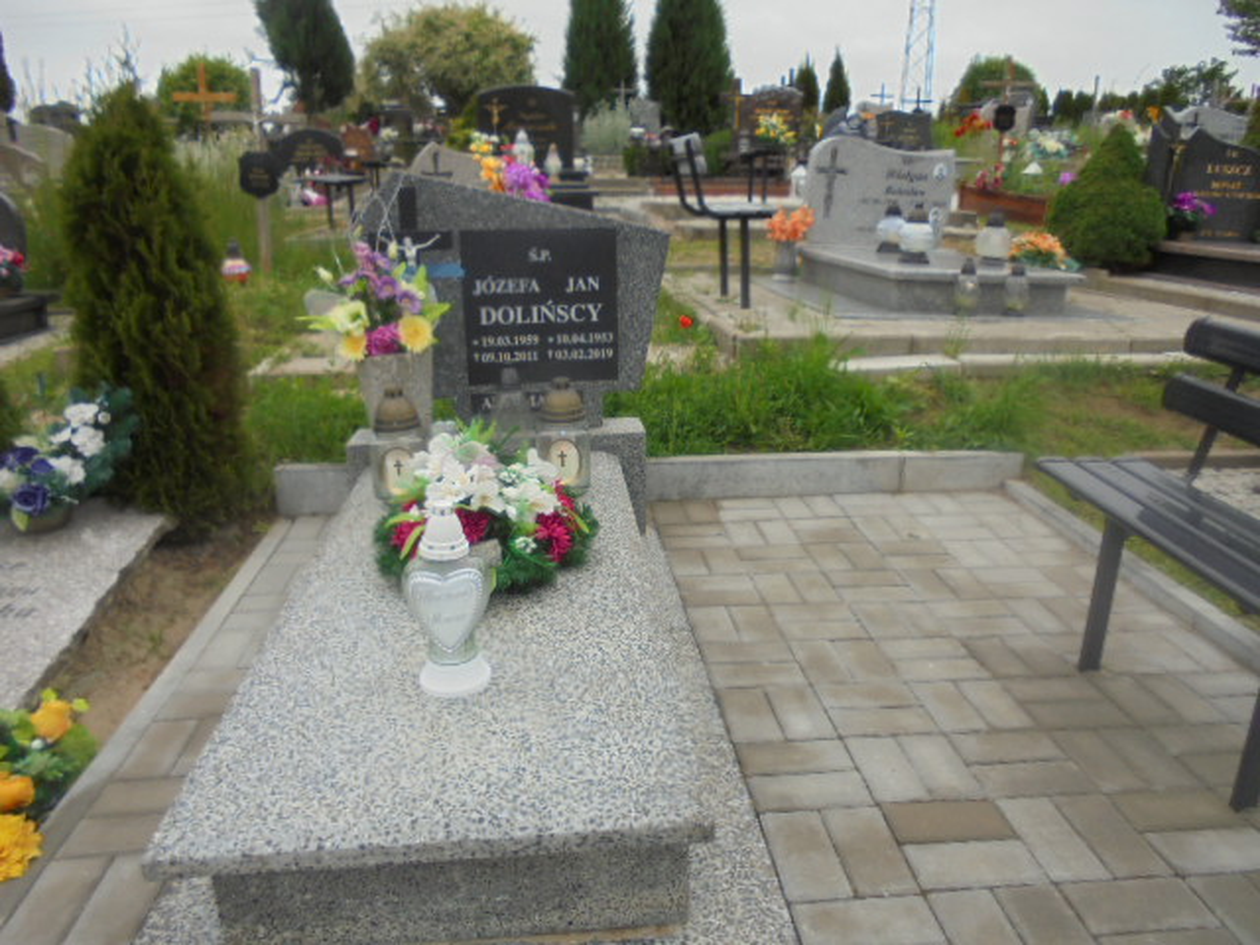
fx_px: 946
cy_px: 472
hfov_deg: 67.3
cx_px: 630
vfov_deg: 53.1
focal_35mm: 26
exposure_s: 1/160
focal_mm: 4.6
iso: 100
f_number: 3.5
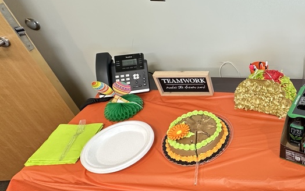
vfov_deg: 43.2
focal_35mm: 29
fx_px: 241
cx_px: 279
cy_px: 90
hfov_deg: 55.3
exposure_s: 1/60
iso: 200
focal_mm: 2.22
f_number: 2.2
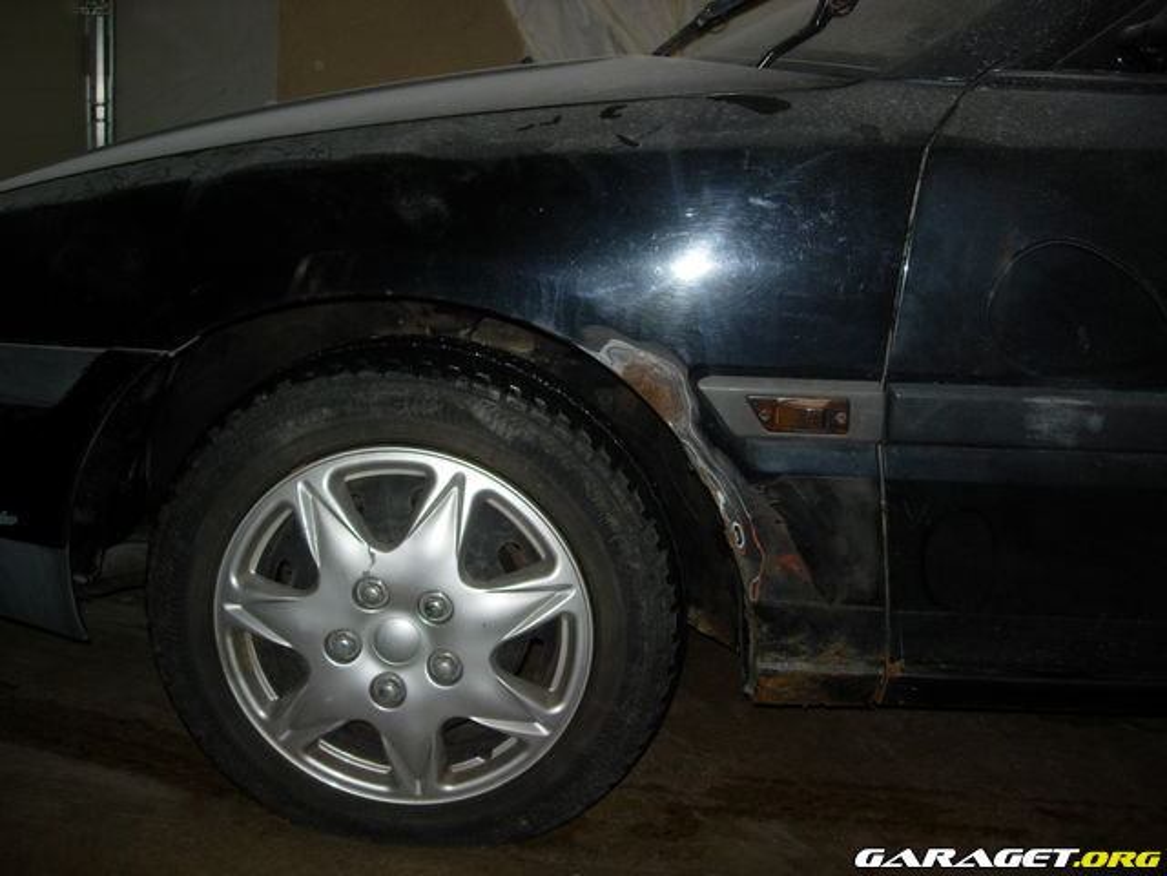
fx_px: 1281
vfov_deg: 37.7
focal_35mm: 38
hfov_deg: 49.0
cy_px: 438
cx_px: 584
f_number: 2.8
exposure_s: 1/64
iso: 79
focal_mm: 7.8
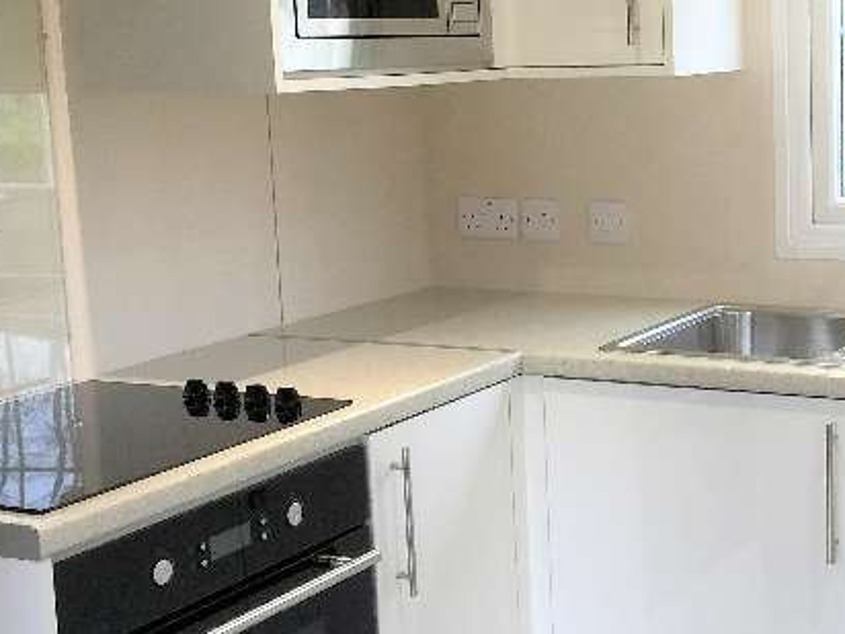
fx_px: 1562
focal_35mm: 64
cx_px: 755
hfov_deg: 29.1
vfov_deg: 22.9
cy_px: 290
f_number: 2.2
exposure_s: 1/33
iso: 64
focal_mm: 4.15
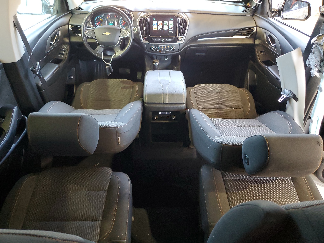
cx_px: 162
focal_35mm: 26
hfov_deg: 67.3
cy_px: 122
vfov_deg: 53.1
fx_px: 243
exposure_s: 1/60.2
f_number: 1.5
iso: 227
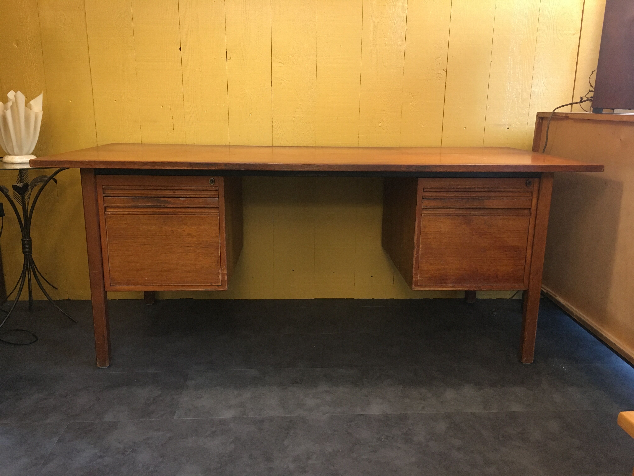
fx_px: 531
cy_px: 238
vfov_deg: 48.2
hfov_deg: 61.7
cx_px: 317
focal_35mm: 29
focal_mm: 4.15
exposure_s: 1/33
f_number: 2.2
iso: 200
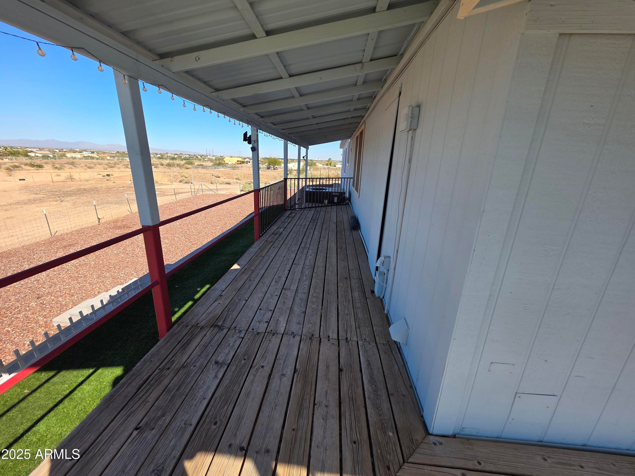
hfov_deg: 106.2
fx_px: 238
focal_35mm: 13
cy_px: 238
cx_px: 318
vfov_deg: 89.9
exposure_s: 1/1406
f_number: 1.9
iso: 40
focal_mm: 2.2
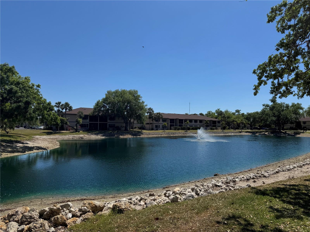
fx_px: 215
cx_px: 155
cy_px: 116
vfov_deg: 56.8
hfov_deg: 71.6
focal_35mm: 24
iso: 80
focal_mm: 6.76
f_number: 1.78
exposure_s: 1/7092
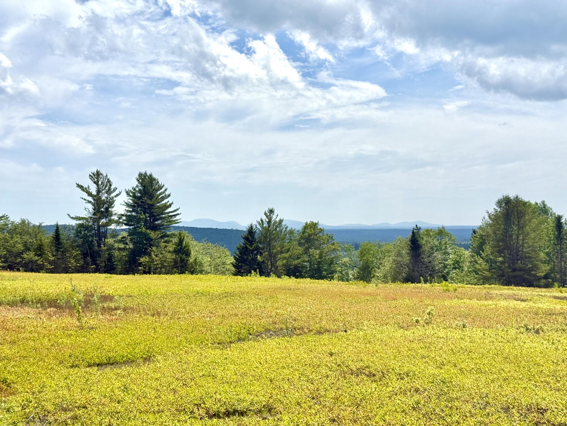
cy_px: 213
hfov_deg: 39.7
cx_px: 284
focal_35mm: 48
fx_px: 786
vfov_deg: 30.3
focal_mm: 6.76
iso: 64
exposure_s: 1/11364
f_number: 1.78
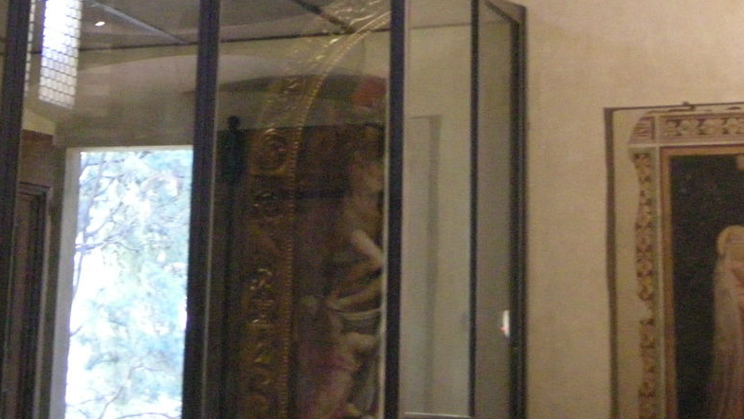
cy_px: -145
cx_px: 262
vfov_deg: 12.8
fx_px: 1796
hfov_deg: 23.3
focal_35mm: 91
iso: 800
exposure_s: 1/7.5
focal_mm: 8.5
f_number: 2.9
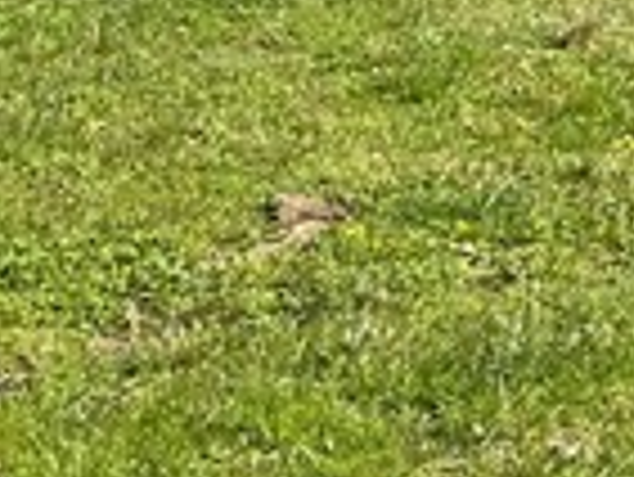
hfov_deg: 9.3
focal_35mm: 189
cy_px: -598
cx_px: 1538
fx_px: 3465
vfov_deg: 7.4
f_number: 1.6
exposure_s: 1/2174
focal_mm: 4.2
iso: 32
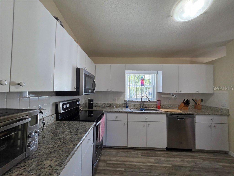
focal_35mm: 13
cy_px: 88
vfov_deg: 89.9
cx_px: 117
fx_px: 88
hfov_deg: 106.2
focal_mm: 2.2
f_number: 1.9
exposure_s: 1/120
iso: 200
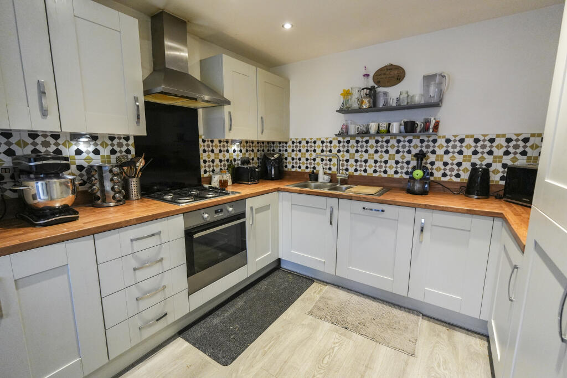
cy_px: 189
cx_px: 284
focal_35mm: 16
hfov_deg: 95.0
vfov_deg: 72.1
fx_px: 260
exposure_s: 1/160
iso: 1600
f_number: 4
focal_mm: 11
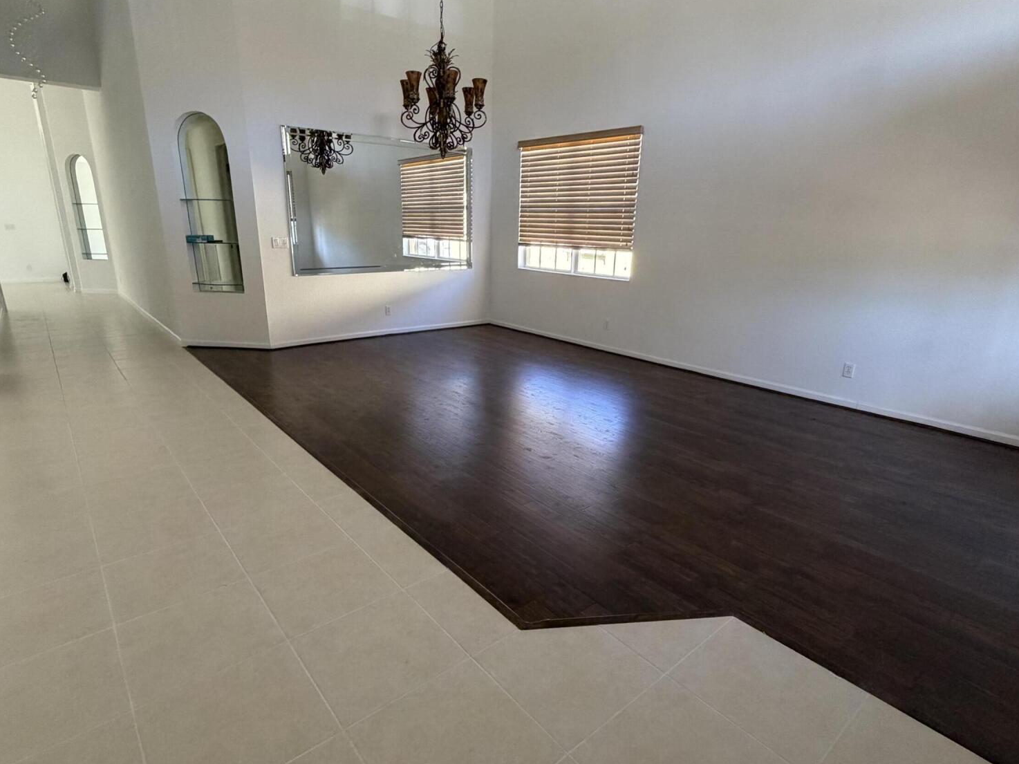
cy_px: 395
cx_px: 506
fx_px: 559
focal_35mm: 19
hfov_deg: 84.7
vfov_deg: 68.6
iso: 320
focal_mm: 2.22
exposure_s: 1/79
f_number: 2.2
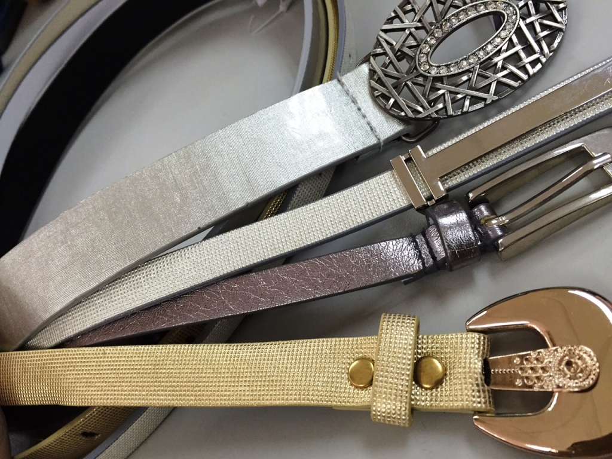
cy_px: 230
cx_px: 306
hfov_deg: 61.7
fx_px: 513
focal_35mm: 29
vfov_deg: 48.2
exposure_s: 1/33
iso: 80
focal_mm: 4.15
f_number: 2.2
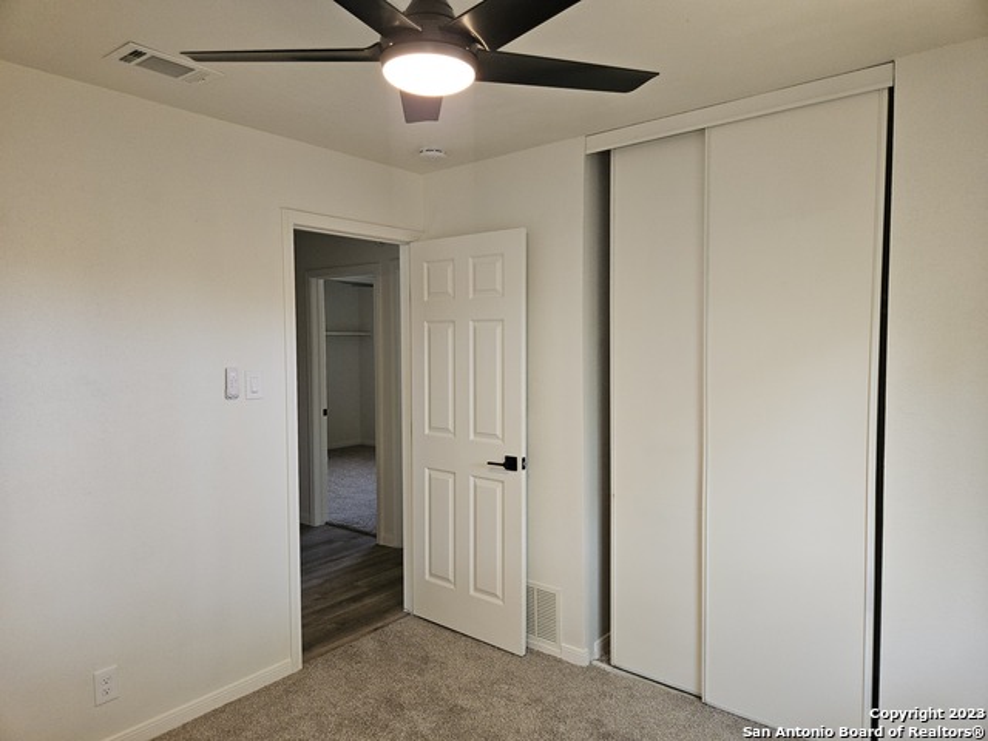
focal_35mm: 23
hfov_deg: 73.9
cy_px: 370
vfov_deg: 58.9
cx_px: 494
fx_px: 656
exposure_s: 1/60
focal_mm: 5.4
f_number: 1.8
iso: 80
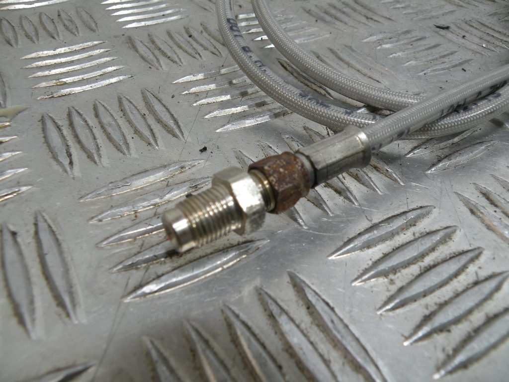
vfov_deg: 51.4
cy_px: 191
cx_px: 254
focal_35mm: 27
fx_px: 397
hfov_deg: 65.3
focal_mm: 4.7
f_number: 3.2
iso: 64
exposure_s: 1/70
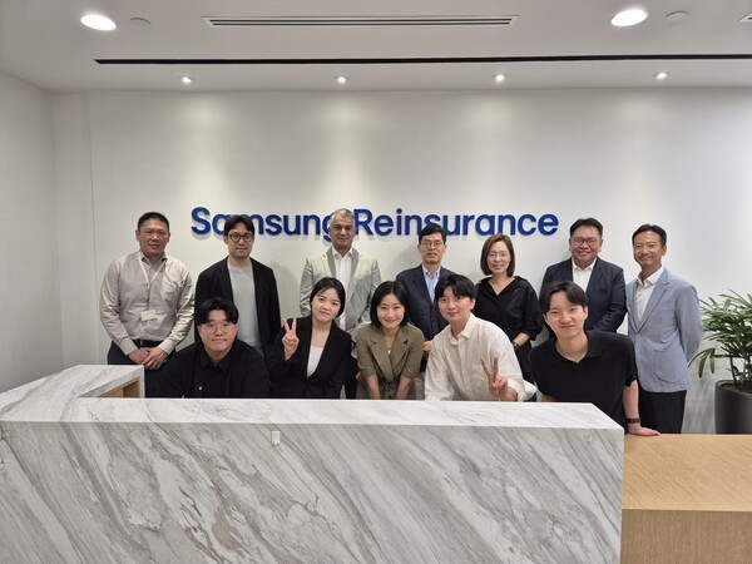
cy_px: 282
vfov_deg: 58.9
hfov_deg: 73.9
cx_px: 376
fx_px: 500
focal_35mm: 23
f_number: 1.8
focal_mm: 5.4
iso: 100
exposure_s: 1/100
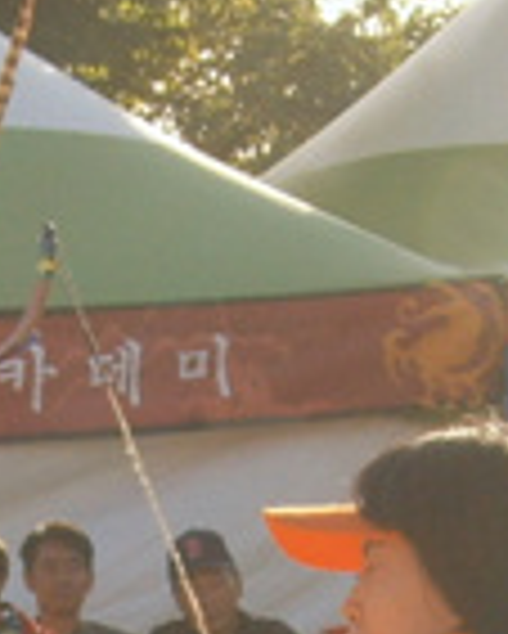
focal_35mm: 332
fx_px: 6233
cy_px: 1034
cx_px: -36
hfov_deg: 4.7
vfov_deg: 5.7
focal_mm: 12.4
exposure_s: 1/125
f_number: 8.2
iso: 50
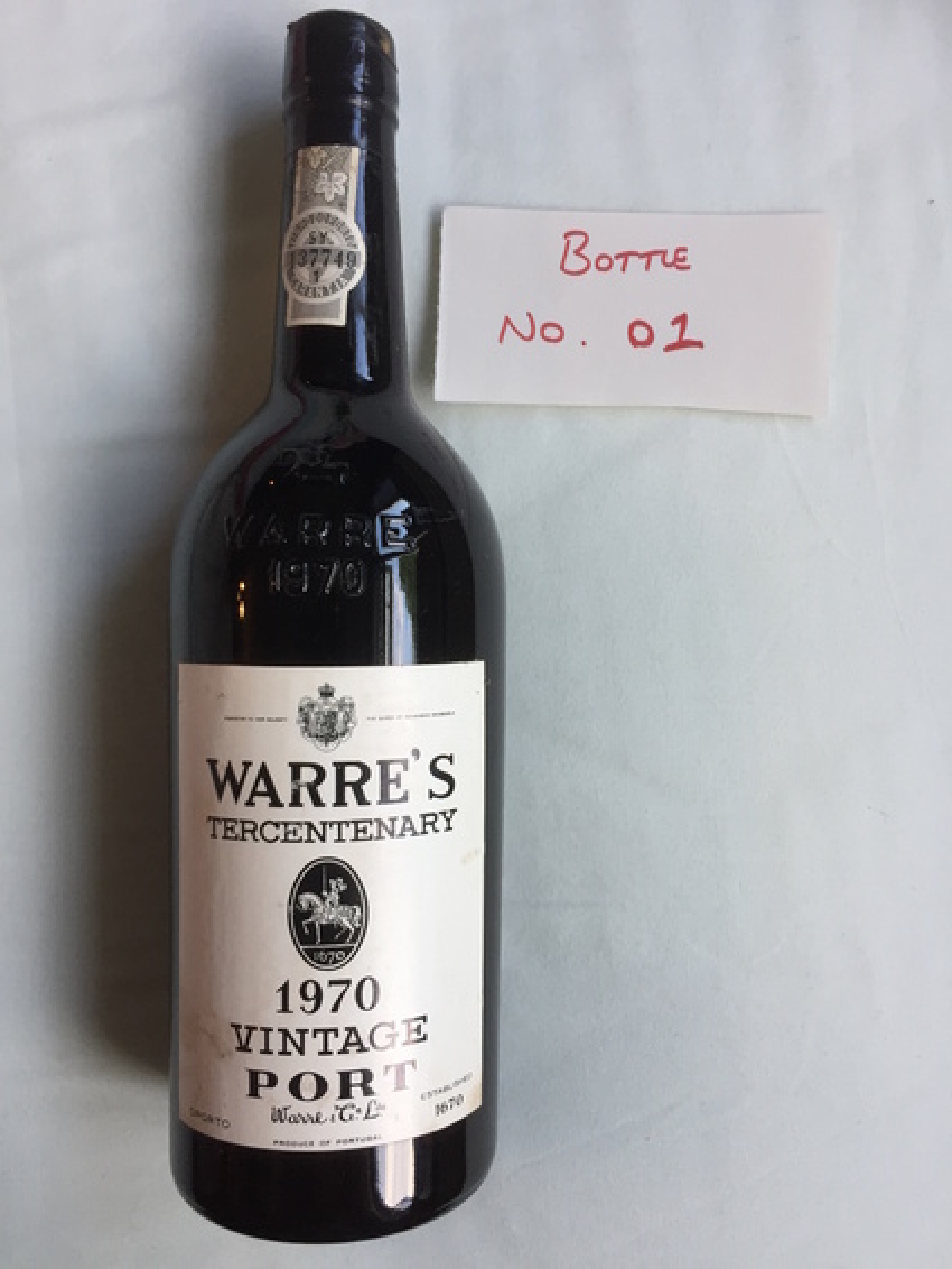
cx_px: 476
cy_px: 634
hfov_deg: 48.3
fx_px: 1063
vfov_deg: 61.6
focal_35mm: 29
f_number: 2.2
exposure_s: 1/33
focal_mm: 4.15
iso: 50
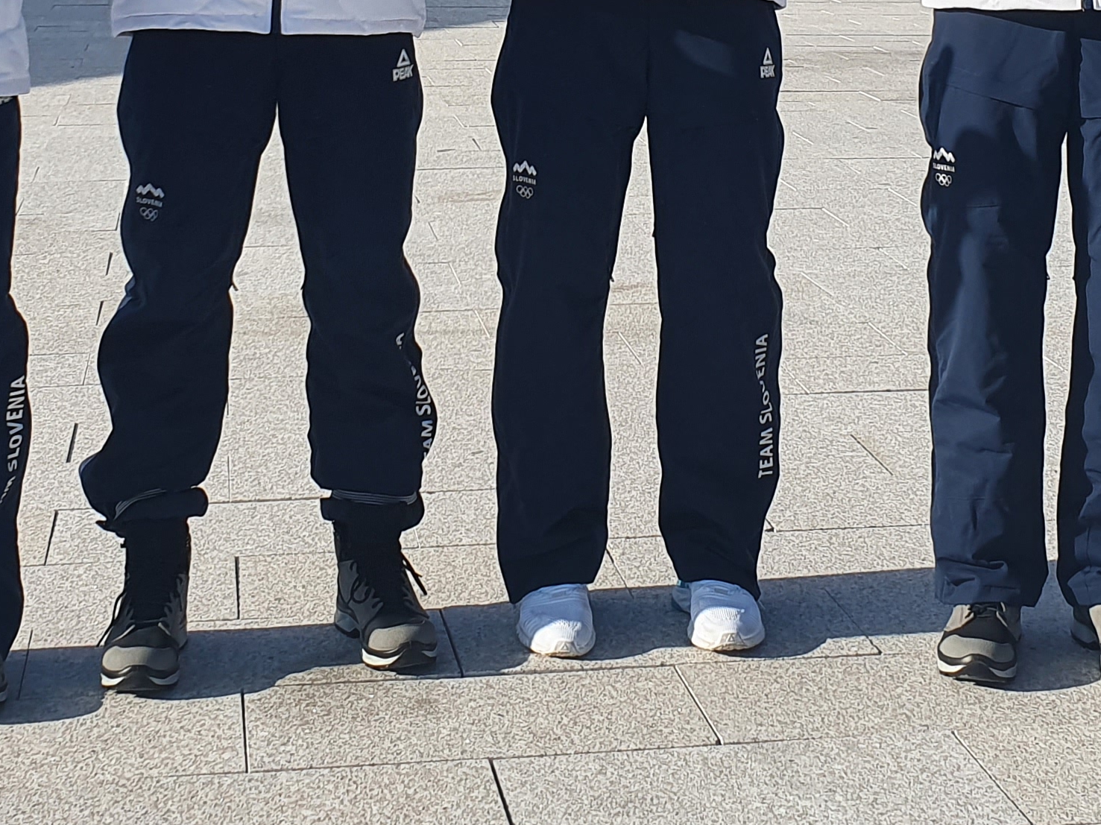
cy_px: -155
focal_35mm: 71
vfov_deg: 19.5
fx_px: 2258
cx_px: 567
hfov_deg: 27.4
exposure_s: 1/1312
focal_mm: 4.32
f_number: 2.4
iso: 50
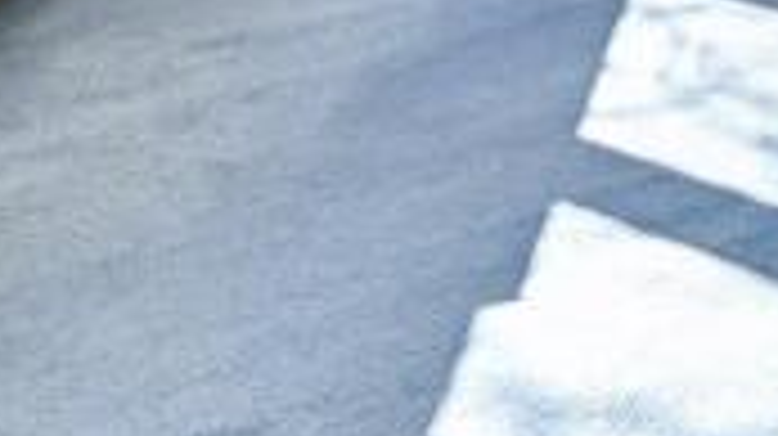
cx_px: 1763
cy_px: -742
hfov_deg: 15.7
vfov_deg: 10.8
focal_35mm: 87
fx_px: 1793
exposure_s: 1/160
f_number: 8
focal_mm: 14
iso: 400
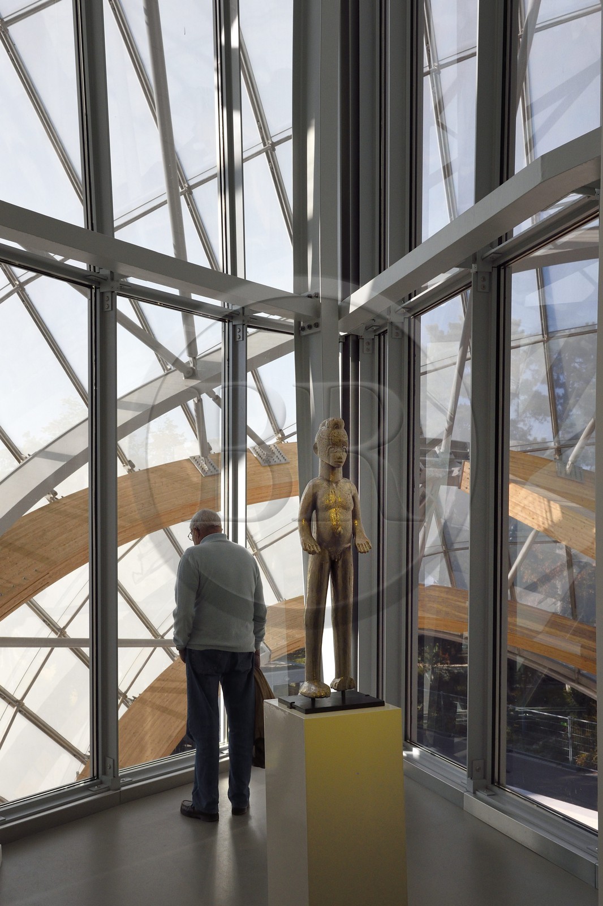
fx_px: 804
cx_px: 302
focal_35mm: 32
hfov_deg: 41.1
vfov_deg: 58.7
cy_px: 453
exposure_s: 1/80
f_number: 11
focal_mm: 32
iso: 1600
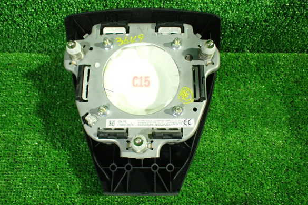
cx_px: 154
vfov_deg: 41.1
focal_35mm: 32
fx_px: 274
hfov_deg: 58.7
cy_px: 106
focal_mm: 5.4
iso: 800
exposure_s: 1/30
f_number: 2.3
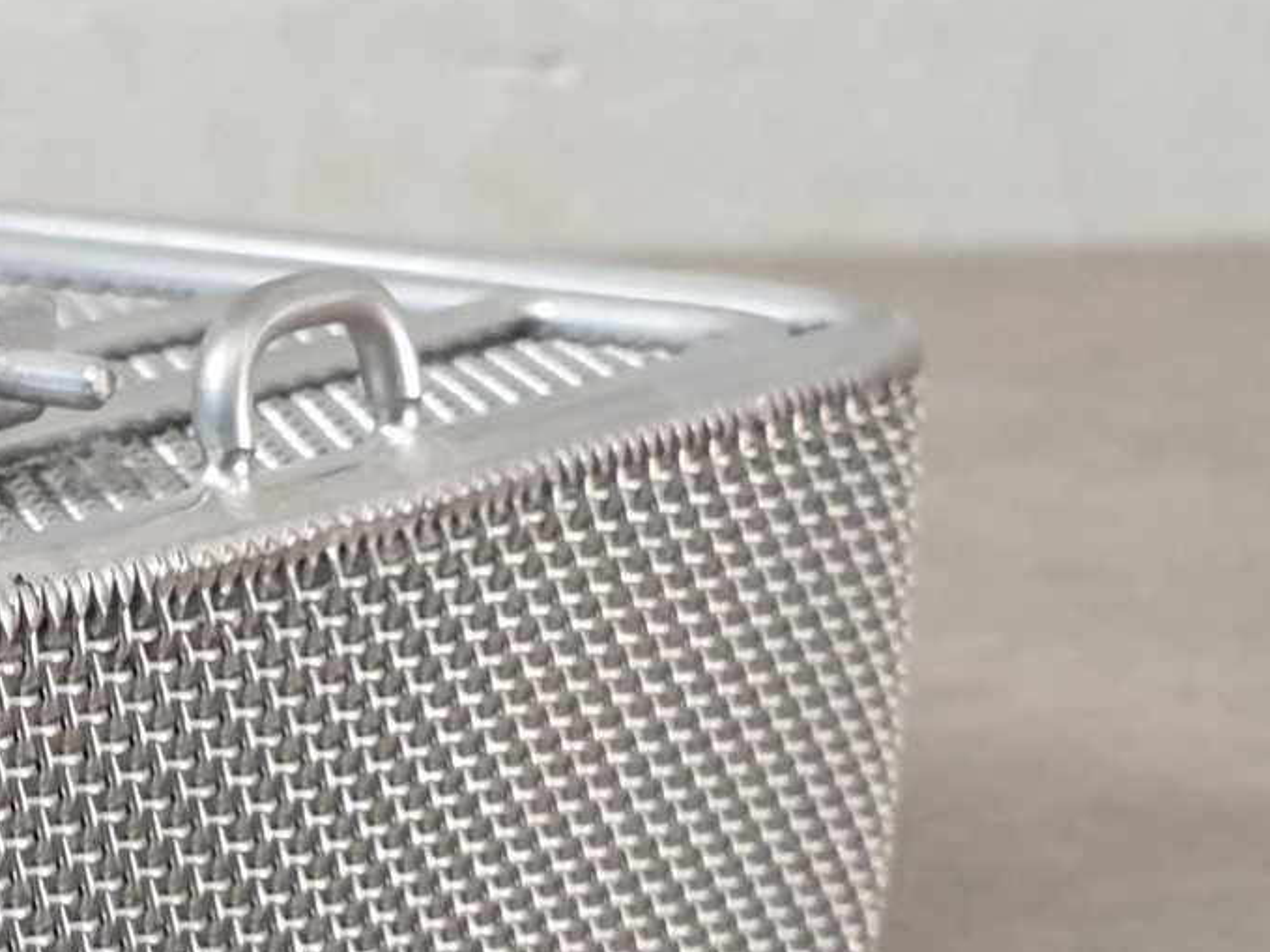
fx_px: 3595
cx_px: -847
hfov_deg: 17.2
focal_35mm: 98
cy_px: 722
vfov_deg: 15.0
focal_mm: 4.3
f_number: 2.4
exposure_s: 1/33
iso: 320
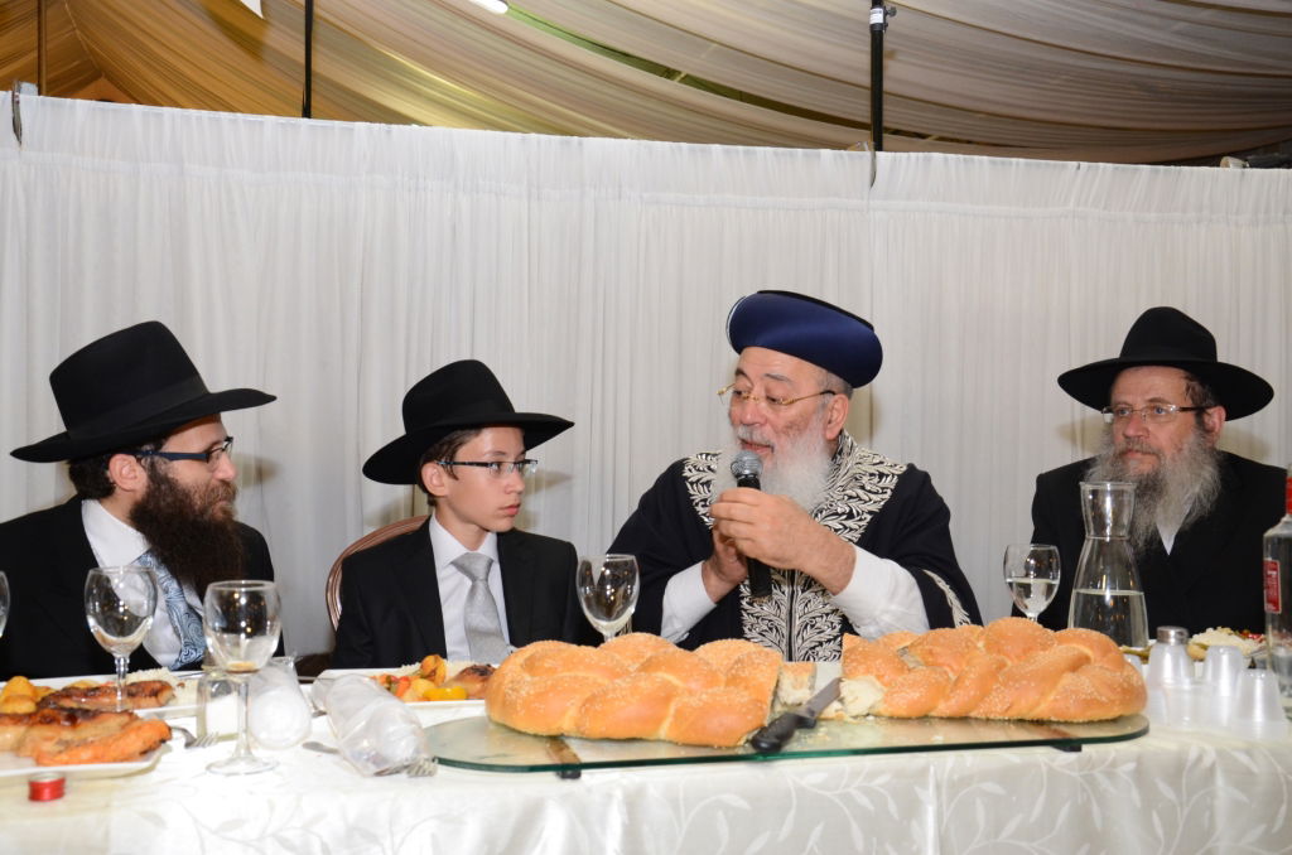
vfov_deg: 34.1
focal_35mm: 39
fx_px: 1397
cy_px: 428
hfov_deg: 49.6
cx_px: 646
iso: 800
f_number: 5.6
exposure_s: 1/60
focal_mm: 26
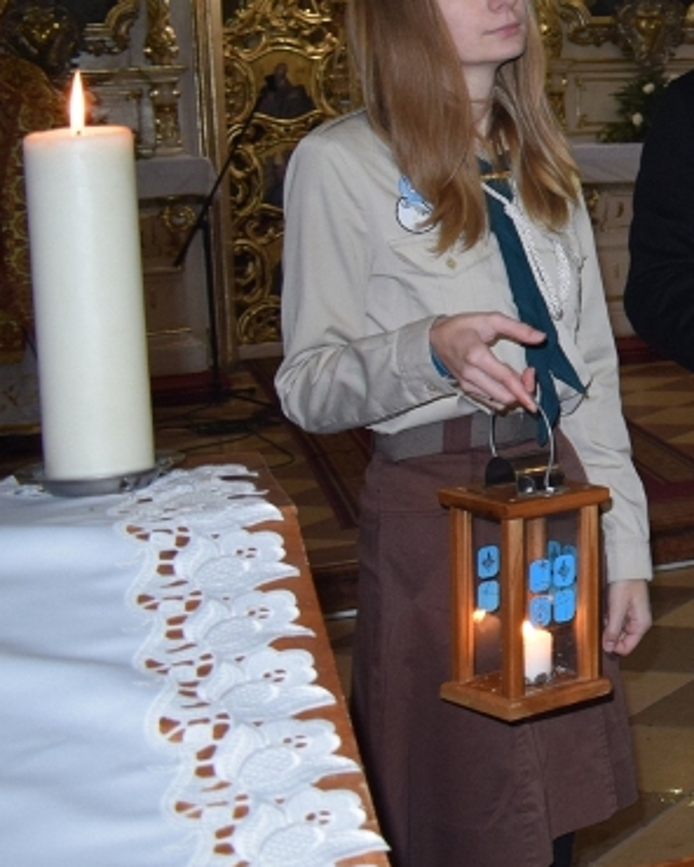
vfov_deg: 25.4
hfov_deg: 17.3
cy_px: 218
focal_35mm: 74
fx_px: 1900
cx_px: 1217
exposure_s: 1/80
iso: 800
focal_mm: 18
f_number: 4.5
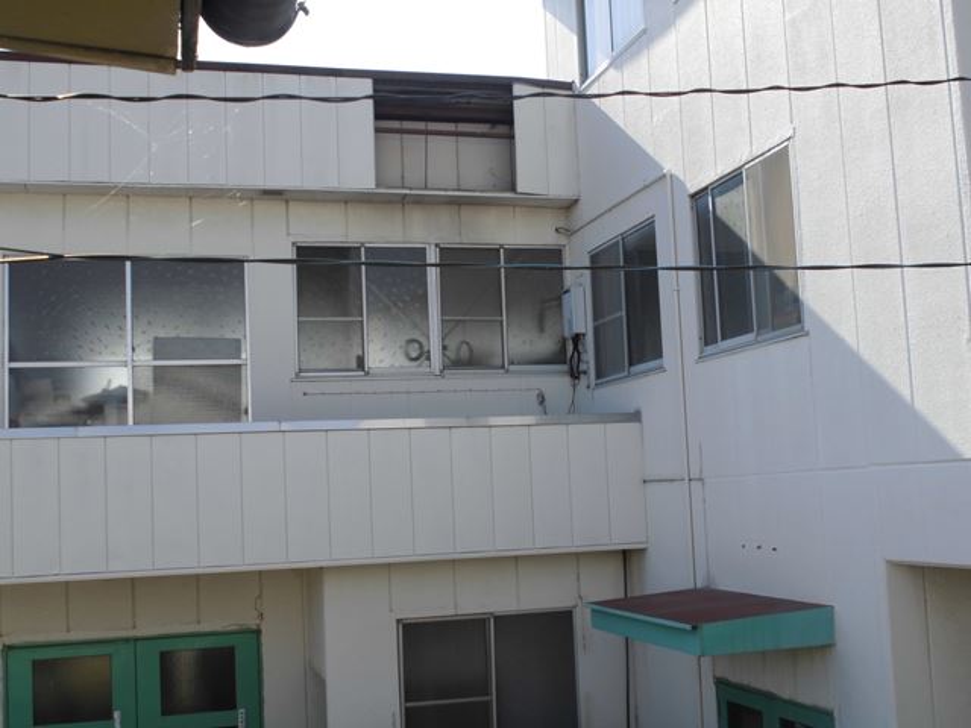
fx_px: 1206
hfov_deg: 43.9
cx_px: 486
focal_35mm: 43
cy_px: 364
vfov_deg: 33.6
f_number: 4.5
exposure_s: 1/200
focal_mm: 7.8
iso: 100
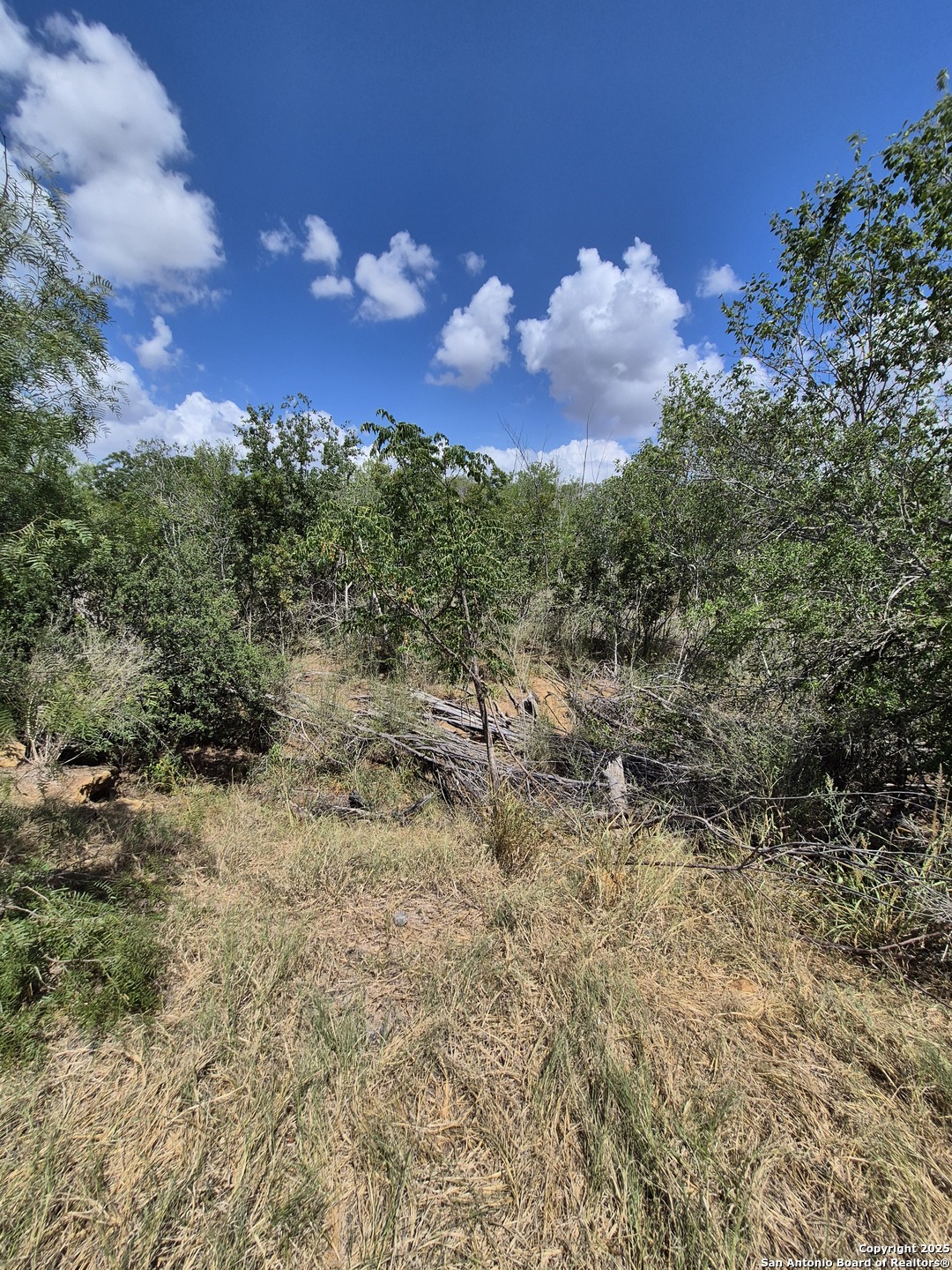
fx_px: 477
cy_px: 635
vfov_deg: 106.2
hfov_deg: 89.9
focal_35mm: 13
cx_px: 476
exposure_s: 1/2504
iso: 50
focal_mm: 1.74
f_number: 2.2
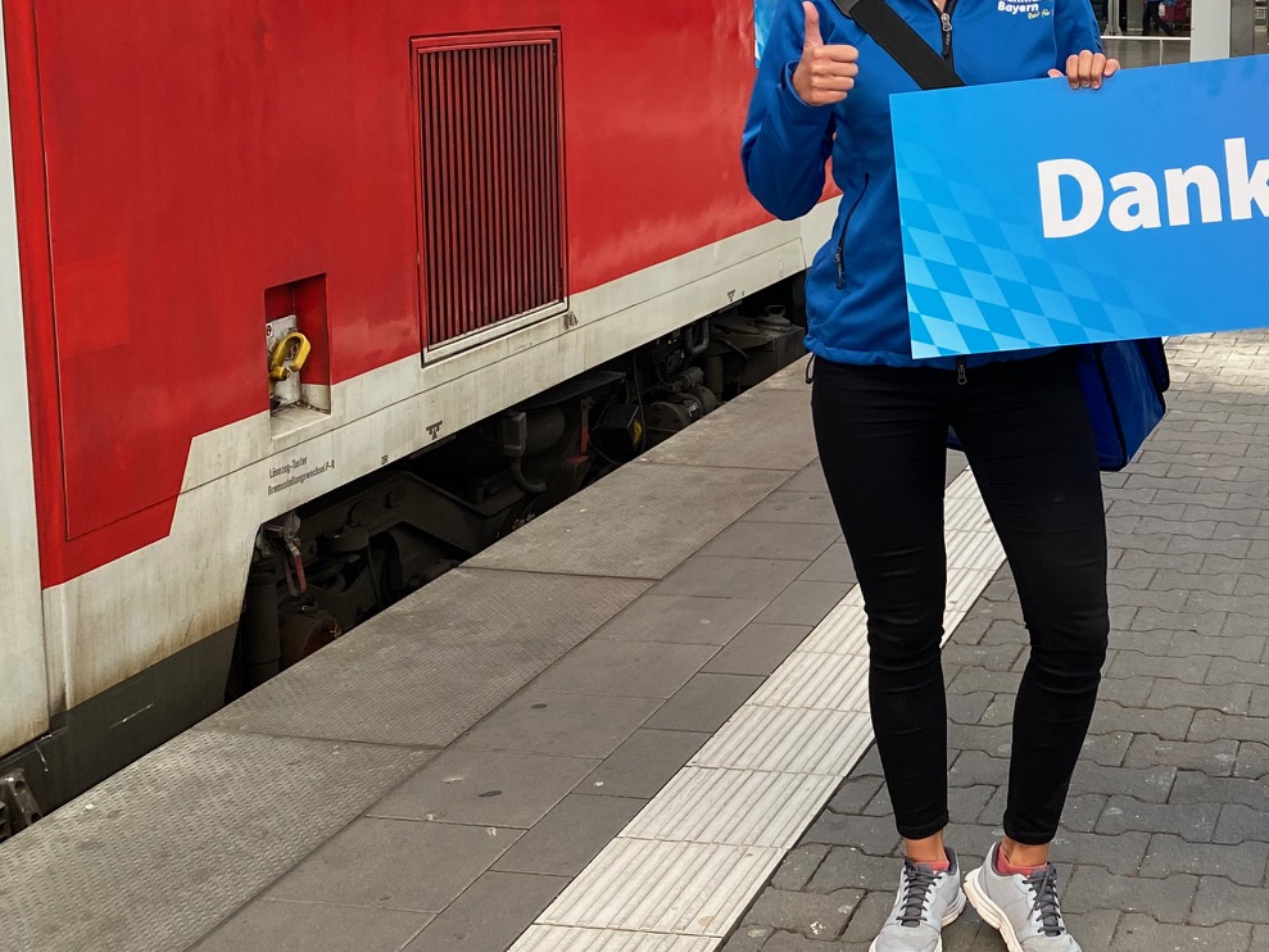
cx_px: 1145
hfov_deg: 34.2
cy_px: 239
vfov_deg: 27.2
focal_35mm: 53
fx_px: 1943
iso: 80
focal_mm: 4.25
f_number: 1.8
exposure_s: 1/121
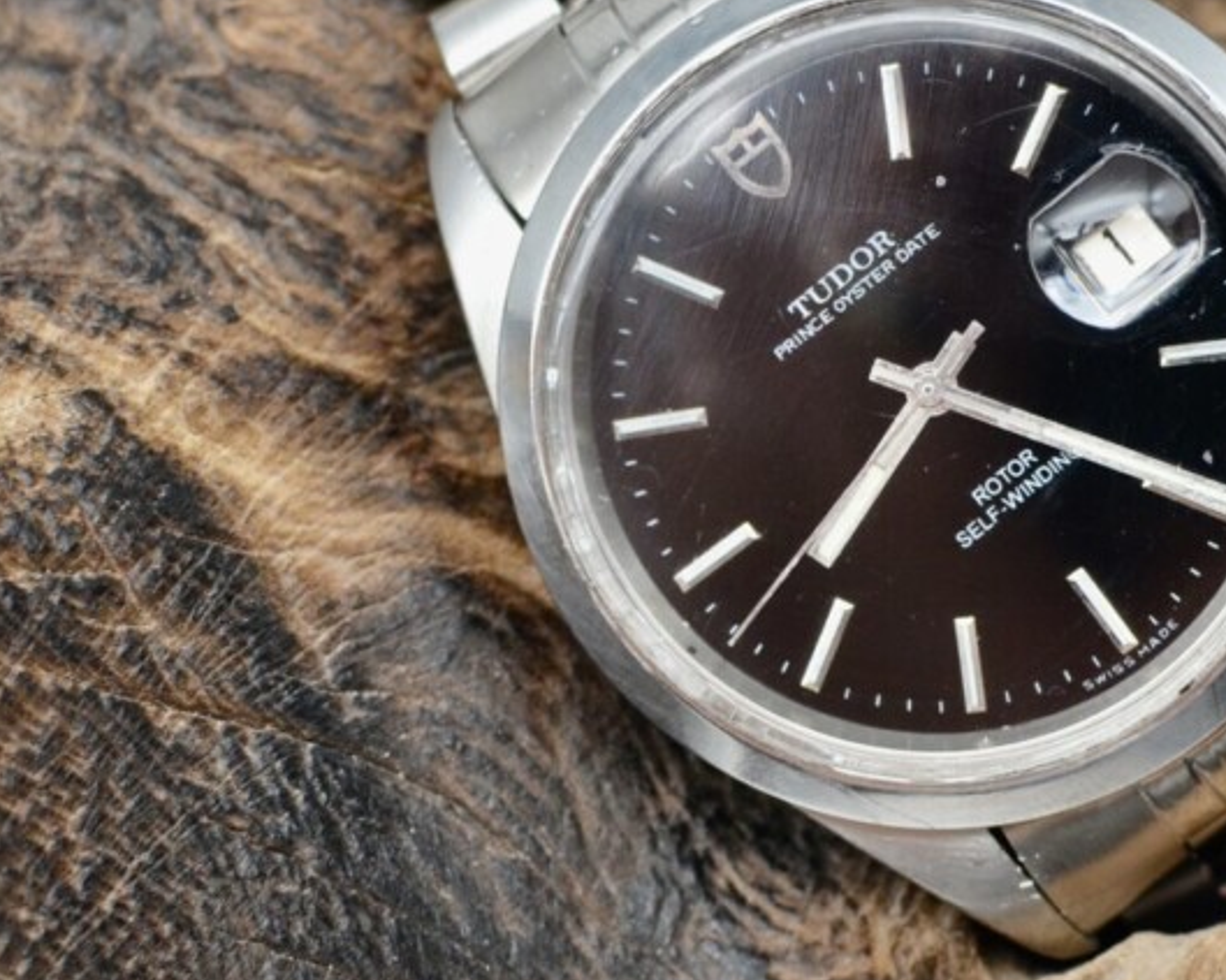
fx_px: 4725
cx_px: 943
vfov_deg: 11.8
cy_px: 239
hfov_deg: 14.7
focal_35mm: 130
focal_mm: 35
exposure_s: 1/125
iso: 400
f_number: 5.6
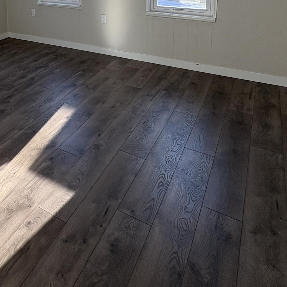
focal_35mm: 33
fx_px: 310
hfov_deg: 46.4
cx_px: 46
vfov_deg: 43.0
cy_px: 2
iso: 64
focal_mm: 2.22
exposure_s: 1/252
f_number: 2.2
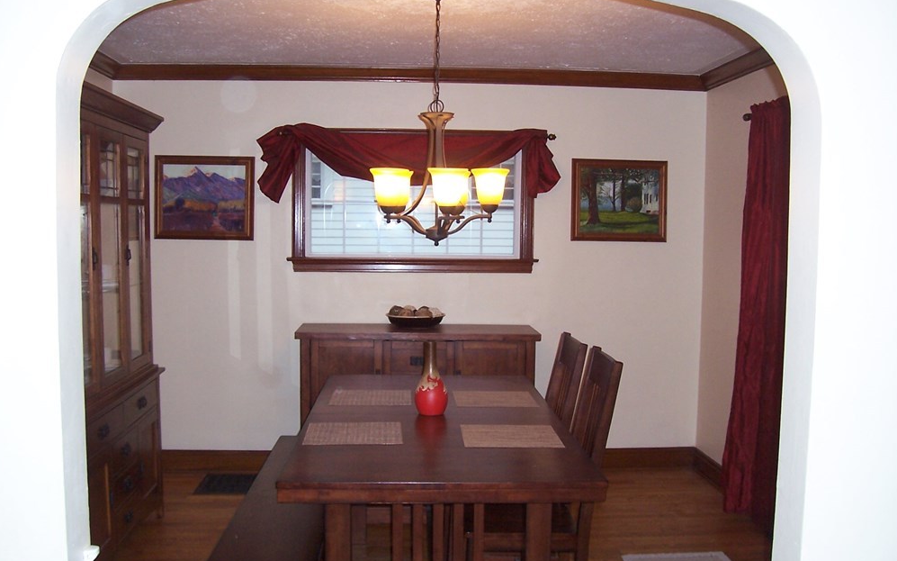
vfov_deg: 34.4
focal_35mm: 37
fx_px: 904
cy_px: 299
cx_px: 450
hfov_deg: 52.8
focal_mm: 5.6
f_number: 2.7
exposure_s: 1/60
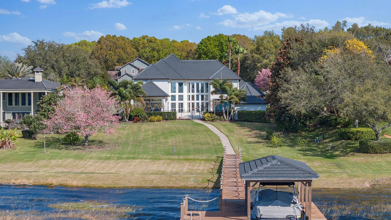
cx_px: 195
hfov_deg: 27.5
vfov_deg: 15.7
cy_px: 128
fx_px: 798
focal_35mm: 77
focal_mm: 19.35
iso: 110
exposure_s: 1/1250
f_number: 2.8
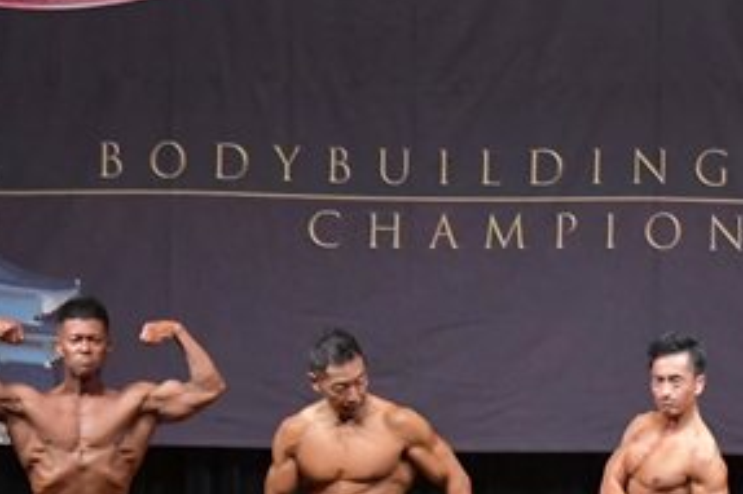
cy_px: 522
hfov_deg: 6.5
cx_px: 571
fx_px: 6518
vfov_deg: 4.3
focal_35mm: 316
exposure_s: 1/400
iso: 6400
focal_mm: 78
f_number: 5.6
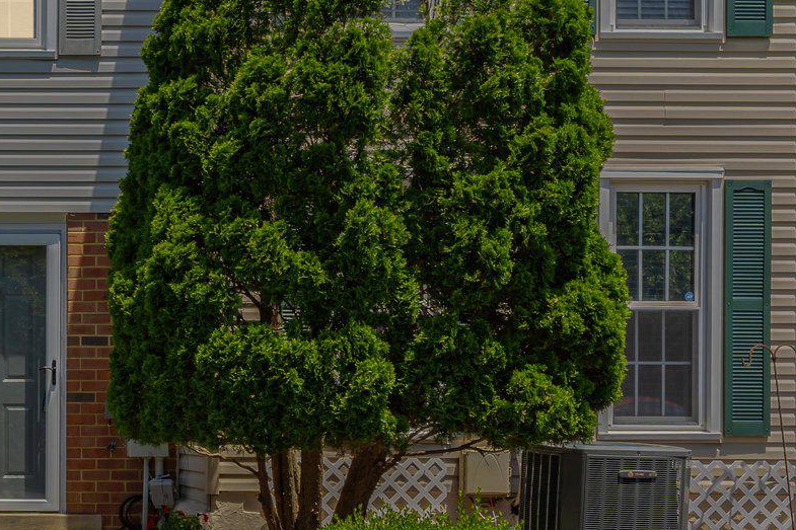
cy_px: 220
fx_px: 1332
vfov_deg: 22.5
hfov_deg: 28.0
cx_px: -216
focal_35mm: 60
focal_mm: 23.1
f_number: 13
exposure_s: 1/160
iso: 200
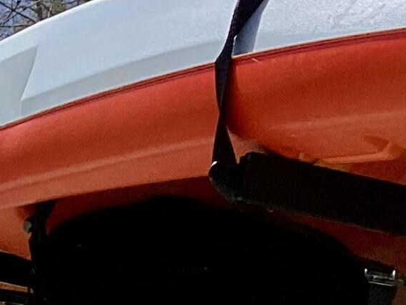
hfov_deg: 10.8
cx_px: -468
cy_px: 487
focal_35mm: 163
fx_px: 1911
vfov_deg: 8.8
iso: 25
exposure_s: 1/2037
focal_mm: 3.3
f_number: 2.4
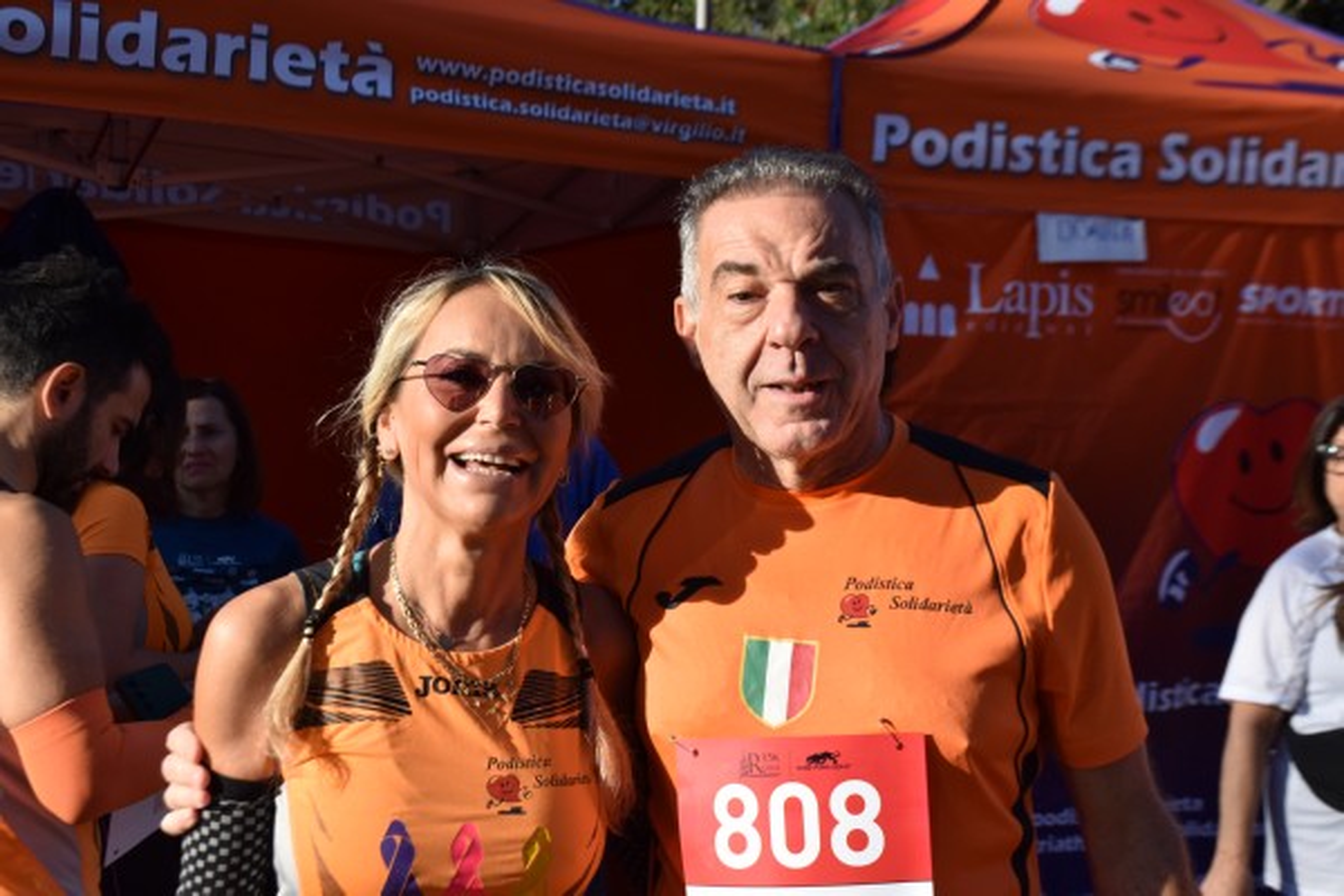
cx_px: 672
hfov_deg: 35.1
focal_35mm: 57
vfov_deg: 23.8
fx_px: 2128
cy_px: 448
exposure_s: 1/800
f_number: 8
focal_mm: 38
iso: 320
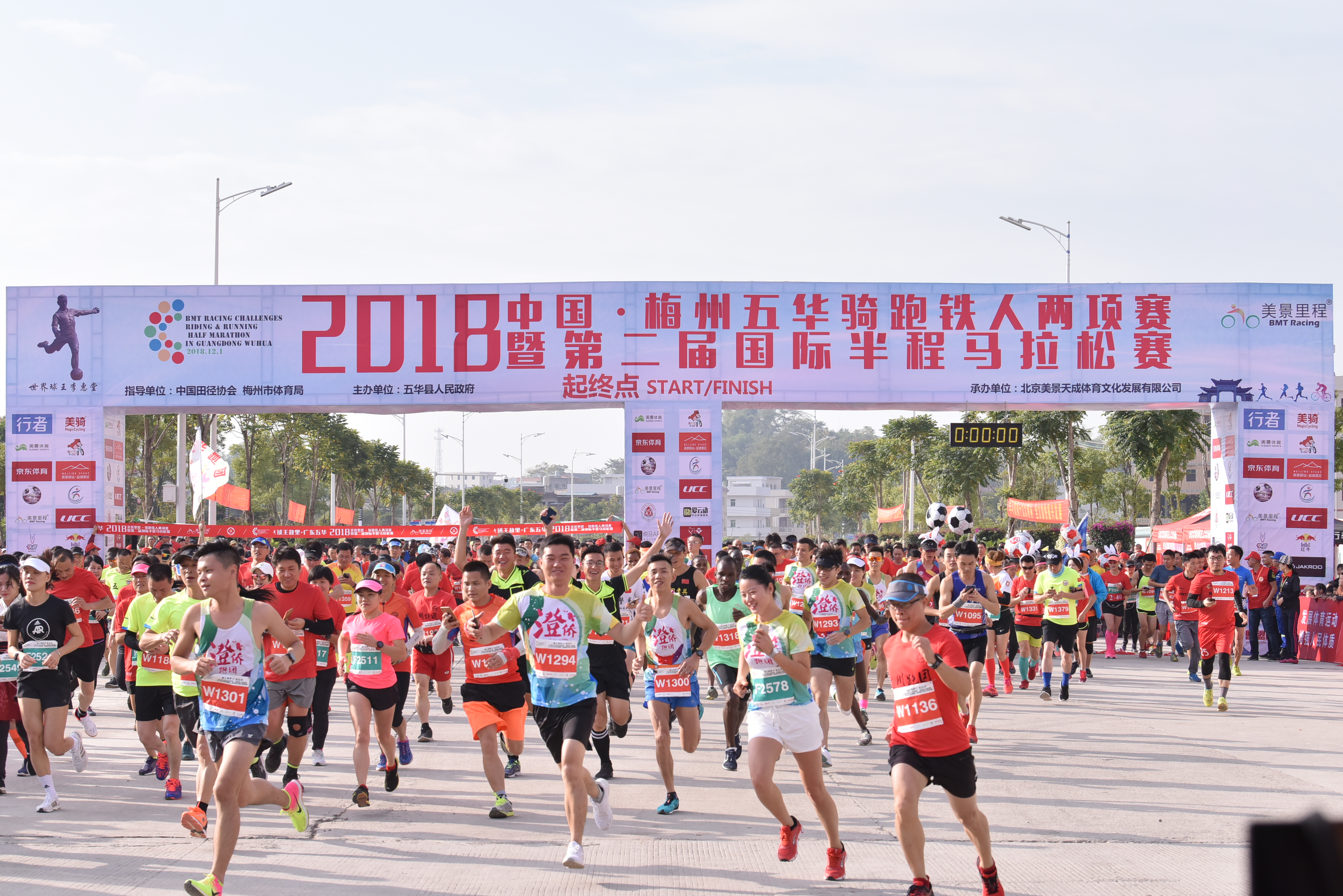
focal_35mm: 70
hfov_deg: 28.8
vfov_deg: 19.5
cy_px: 448
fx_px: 2612
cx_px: 672
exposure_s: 1/1600
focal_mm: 70
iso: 1000
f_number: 8
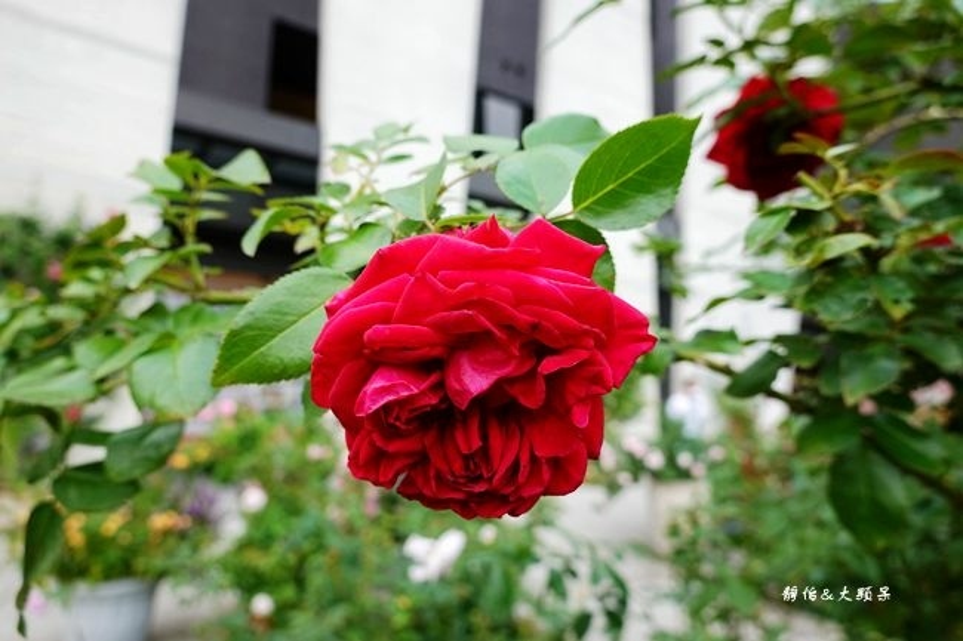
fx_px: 642
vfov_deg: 53.1
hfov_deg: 73.8
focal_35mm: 24
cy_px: 320
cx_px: 482
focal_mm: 9
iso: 125
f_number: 2.8
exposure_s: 1/125
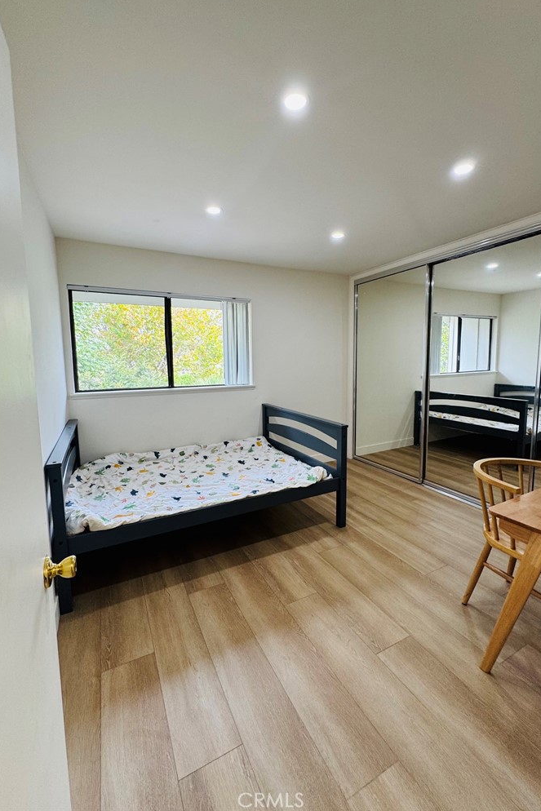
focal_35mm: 15
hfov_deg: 77.3
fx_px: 338
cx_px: 272
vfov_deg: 100.4
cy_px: 394
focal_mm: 2.22
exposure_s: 1/120
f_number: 2.2
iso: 125
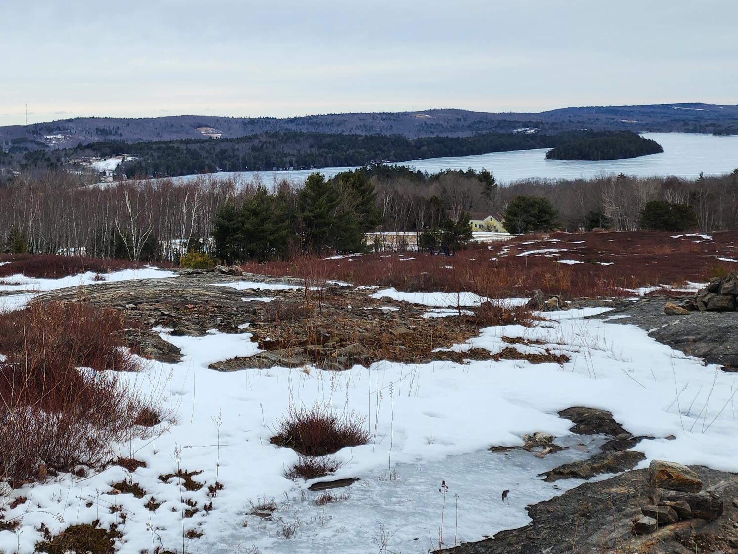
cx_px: 188
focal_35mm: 46
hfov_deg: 40.1
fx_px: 981
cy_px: 73
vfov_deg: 30.4
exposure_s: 1/526
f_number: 1.8
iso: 12
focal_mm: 6.4
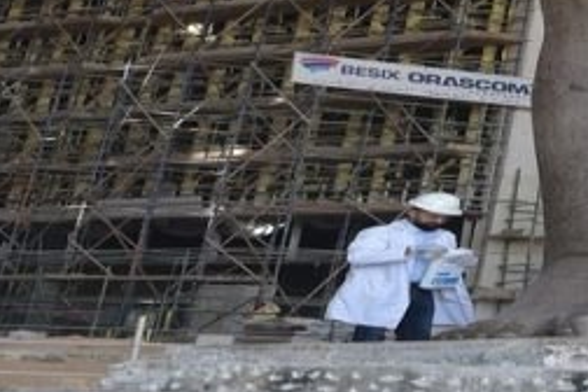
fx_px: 1895
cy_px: -182
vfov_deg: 11.4
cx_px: 740
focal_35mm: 116
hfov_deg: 16.7
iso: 500
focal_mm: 38
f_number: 10
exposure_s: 1/100
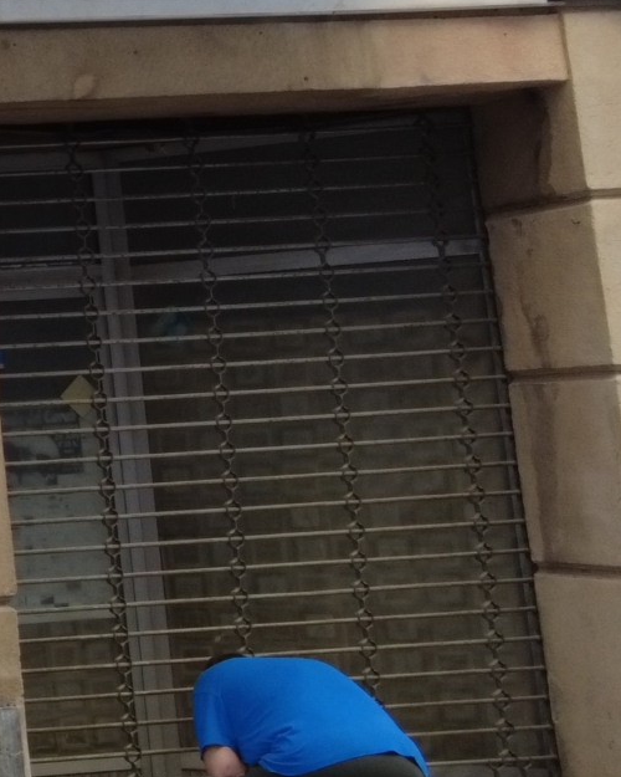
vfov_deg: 23.7
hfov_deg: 13.1
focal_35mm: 80
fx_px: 1838
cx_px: -958
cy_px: 225
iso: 100
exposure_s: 1/50
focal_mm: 4.4
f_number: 1.8
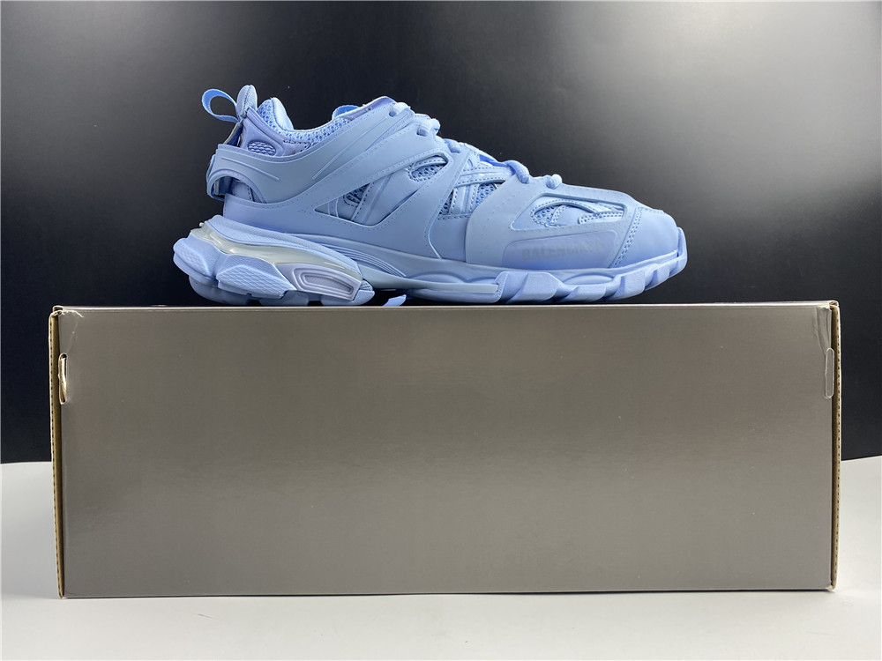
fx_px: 662
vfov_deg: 53.1
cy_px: 330
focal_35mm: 26
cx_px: 441
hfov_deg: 67.3
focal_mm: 4.25
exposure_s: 1/100
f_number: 1.8
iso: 80
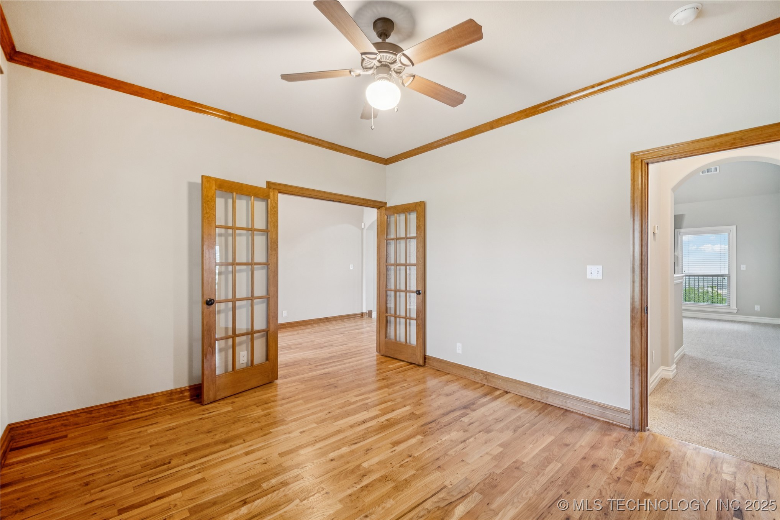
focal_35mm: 14
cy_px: 260
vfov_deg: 81.2
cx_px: 390
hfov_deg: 104.3
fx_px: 303
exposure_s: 1/6
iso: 640
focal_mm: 14
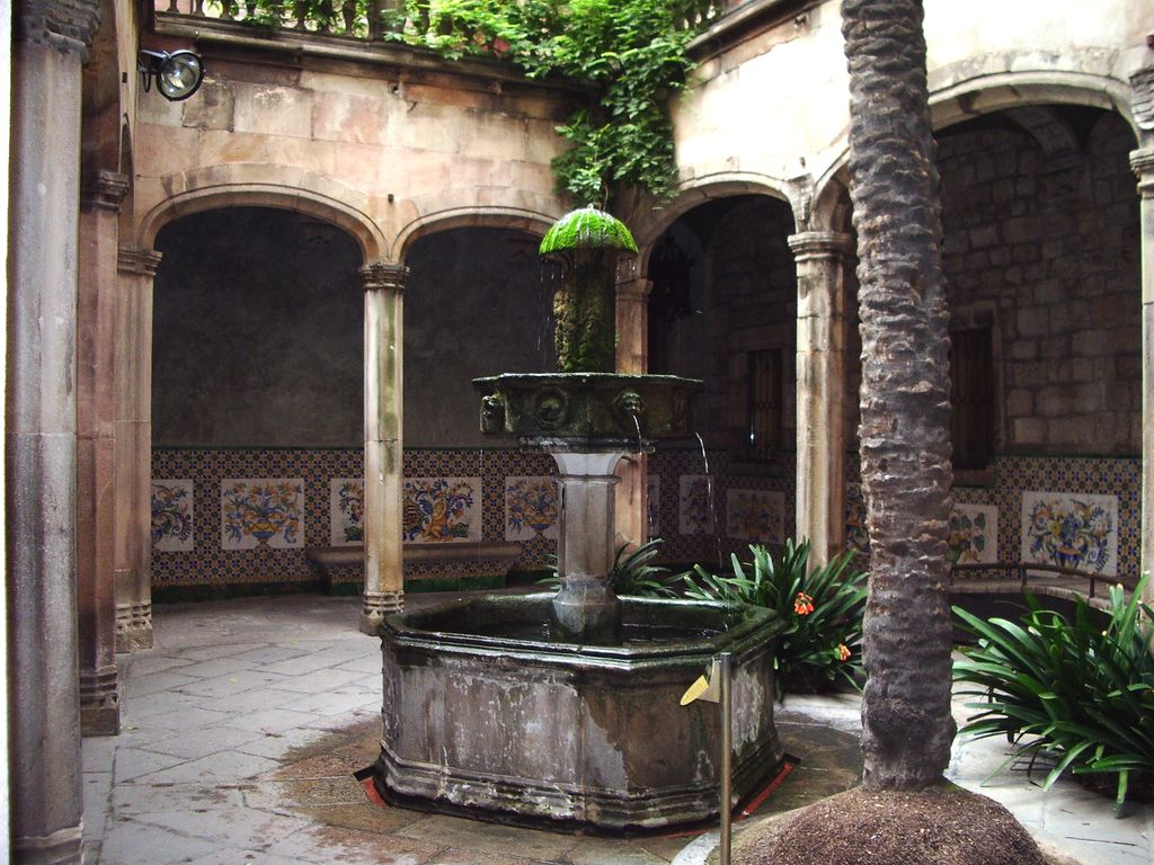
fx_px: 1167
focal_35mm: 35
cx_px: 577
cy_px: 432
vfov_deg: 40.7
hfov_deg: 52.6
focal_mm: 5.8
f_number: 2.6
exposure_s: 1/40
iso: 100
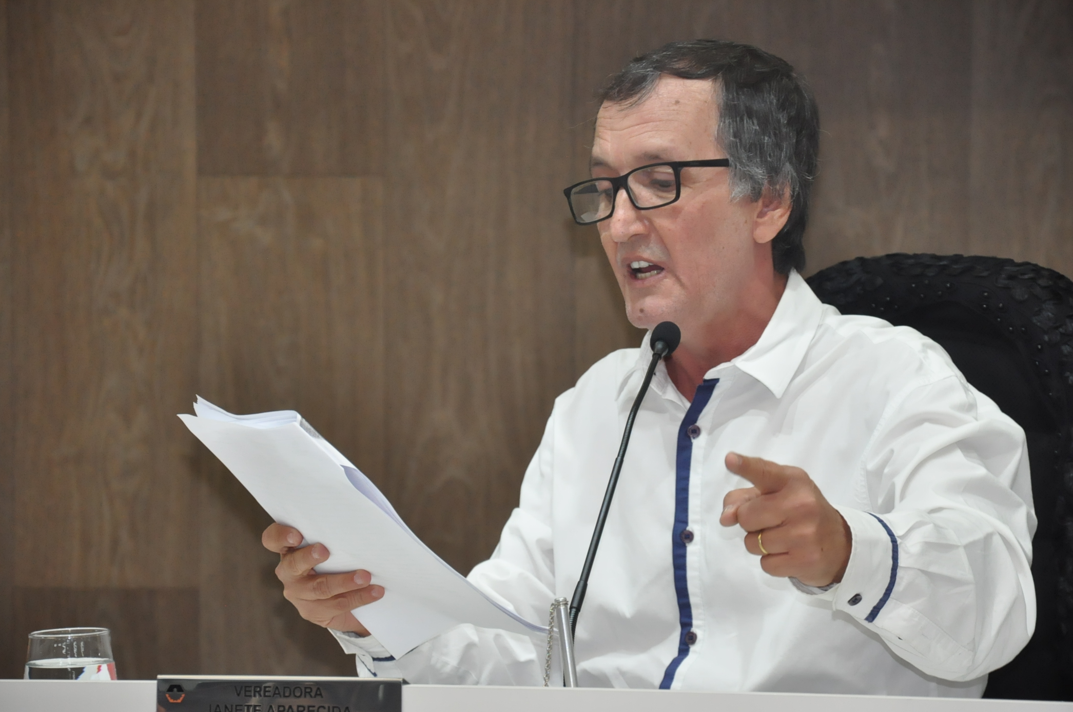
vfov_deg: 8.5
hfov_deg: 12.7
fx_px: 4808
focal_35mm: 162
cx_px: 539
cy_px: 352
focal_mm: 105
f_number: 5.6
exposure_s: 1/160
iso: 2000
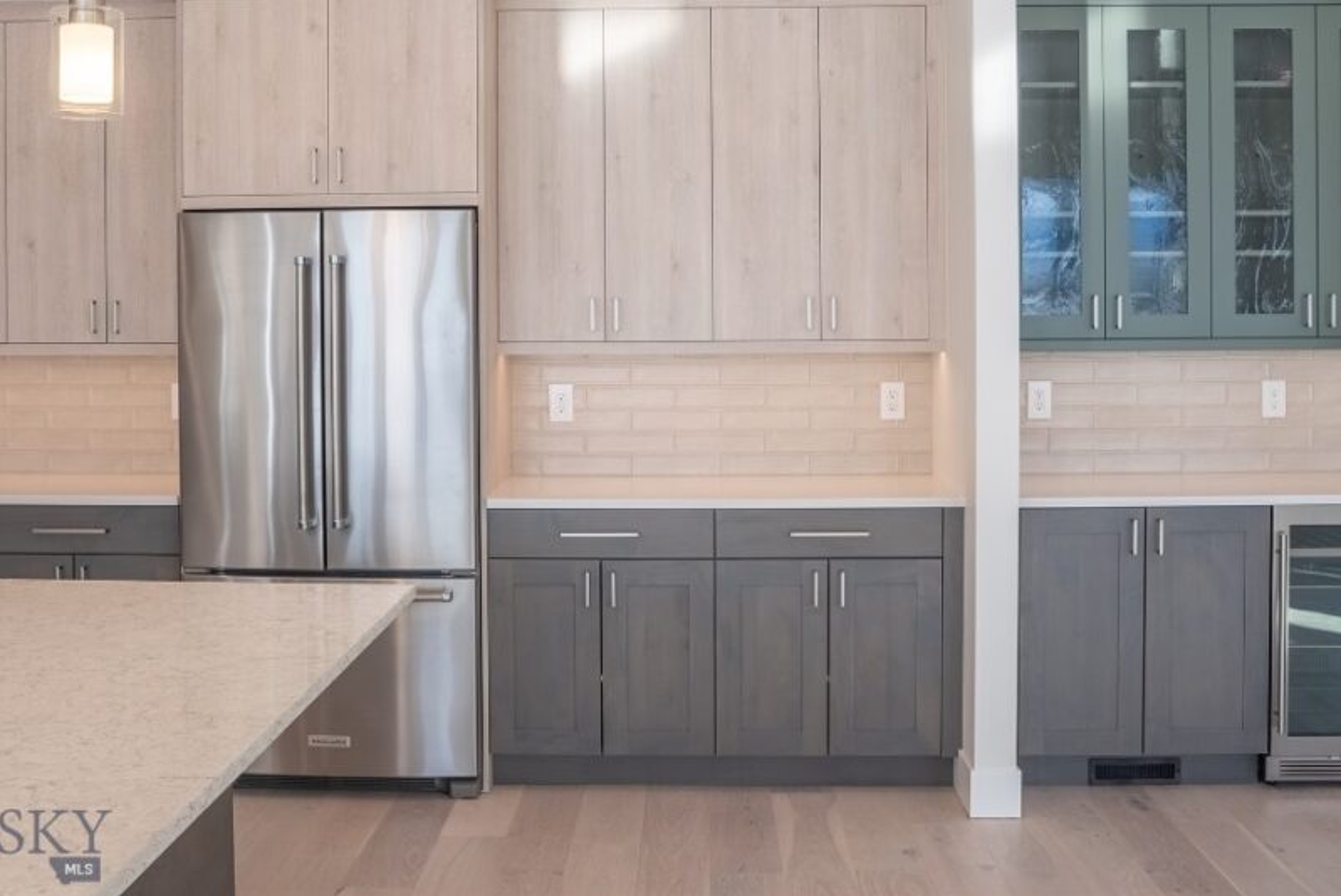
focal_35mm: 41
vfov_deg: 32.3
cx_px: 643
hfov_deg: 47.1
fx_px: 1538
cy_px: 331
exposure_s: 1/800
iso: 400
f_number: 10
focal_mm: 32.2
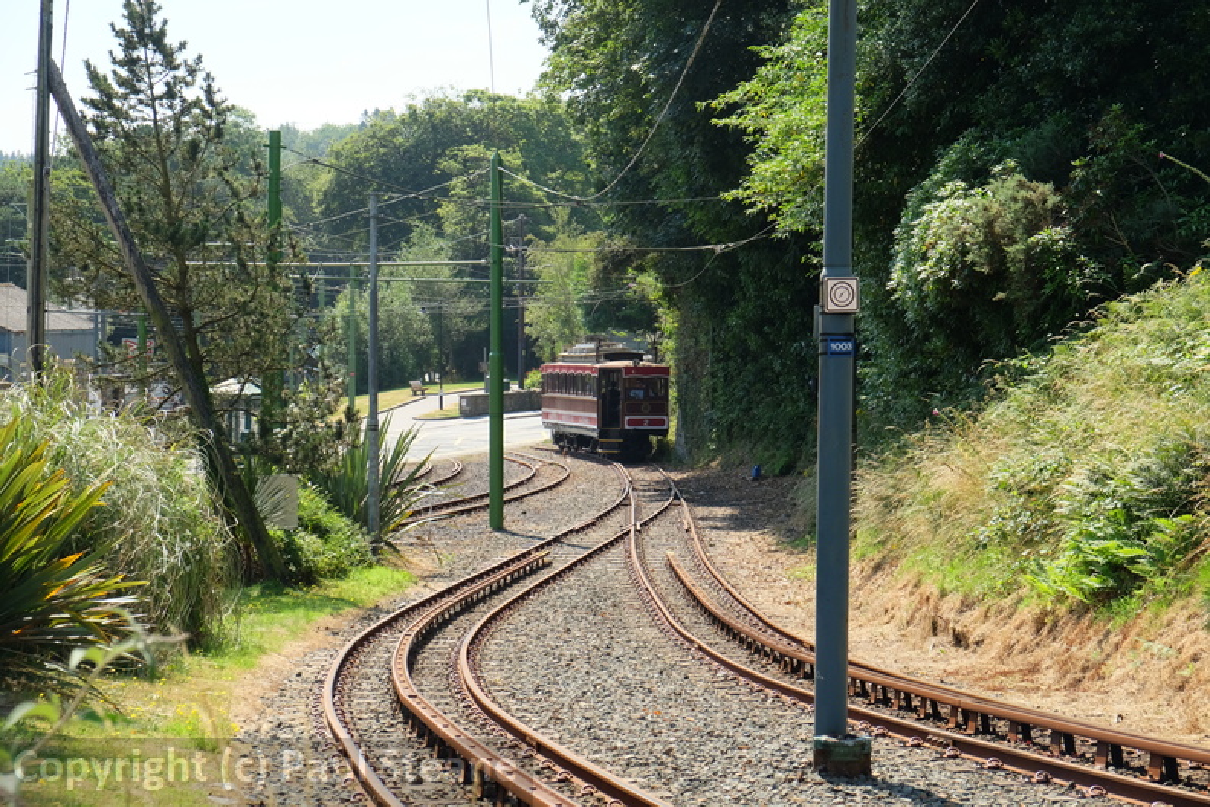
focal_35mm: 83
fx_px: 2790
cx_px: 605
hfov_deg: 24.5
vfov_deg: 16.5
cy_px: 404
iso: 400
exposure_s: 1/220
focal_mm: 55
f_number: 8
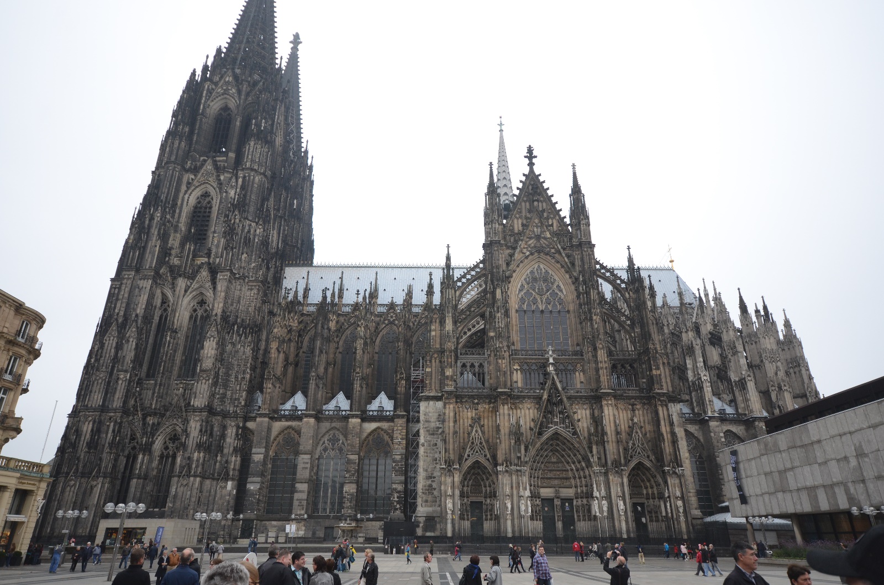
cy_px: 292
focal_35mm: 22
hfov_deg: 77.4
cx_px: 442
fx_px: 551
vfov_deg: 55.9
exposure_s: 1/160
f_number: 5
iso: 500
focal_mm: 15
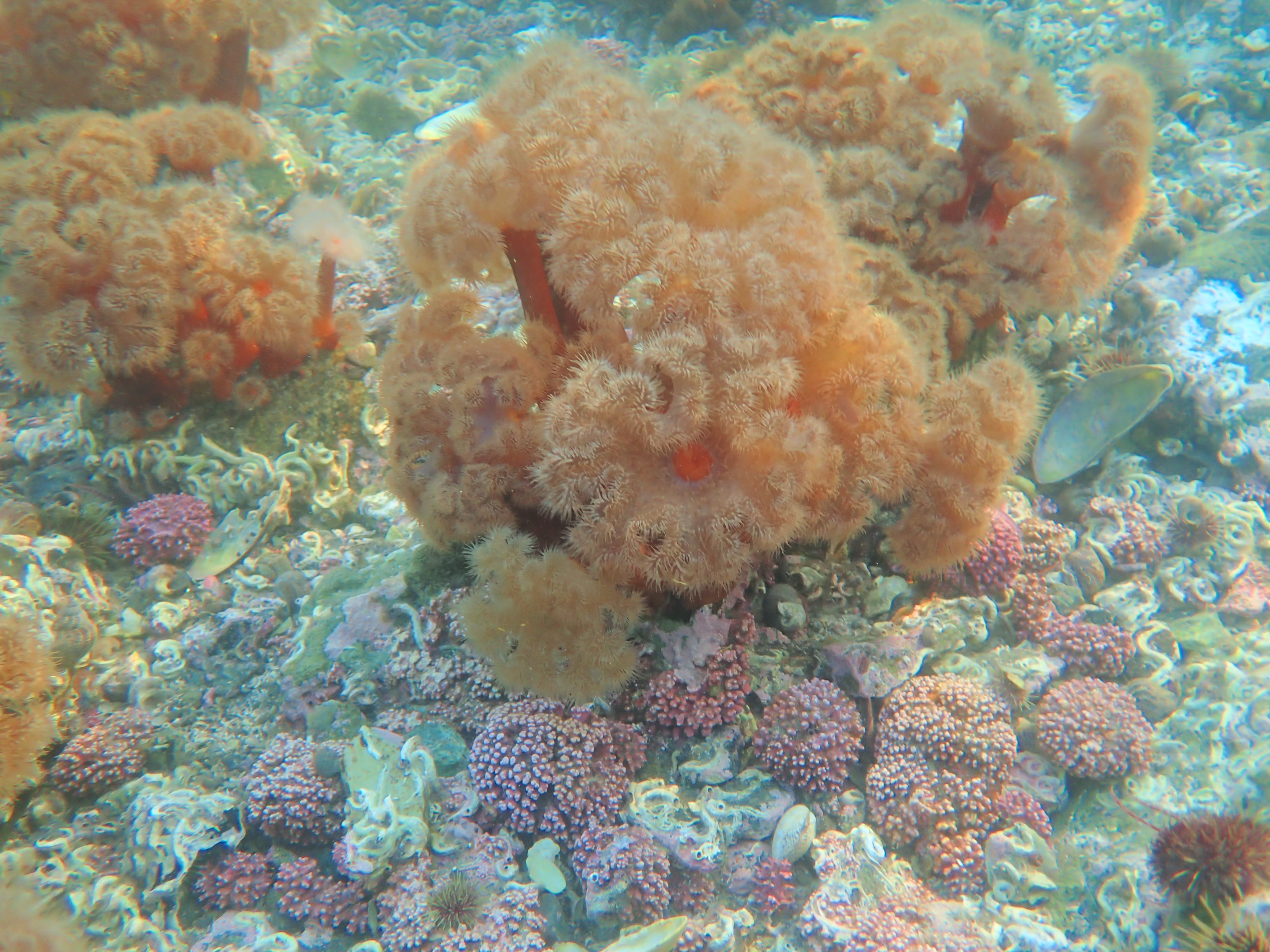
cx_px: 635
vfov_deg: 44.2
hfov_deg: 56.8
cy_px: 476
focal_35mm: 32
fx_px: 1174
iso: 200
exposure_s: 1/30
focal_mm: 5.79
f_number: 2.4
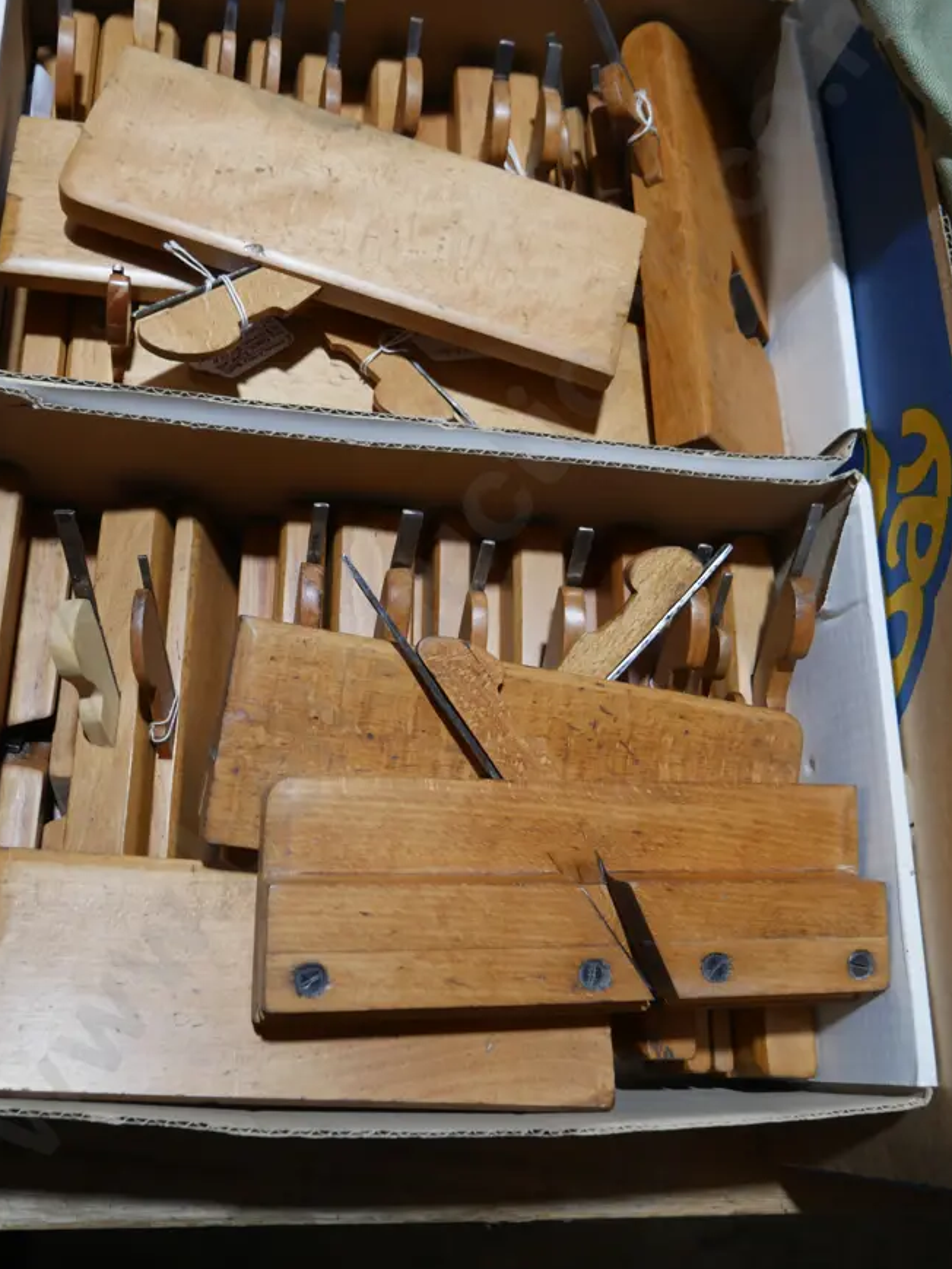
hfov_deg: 42.9
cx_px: 459
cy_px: 555
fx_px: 1210
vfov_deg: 55.2
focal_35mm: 33
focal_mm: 14
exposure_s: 1/60
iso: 200
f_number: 3.5
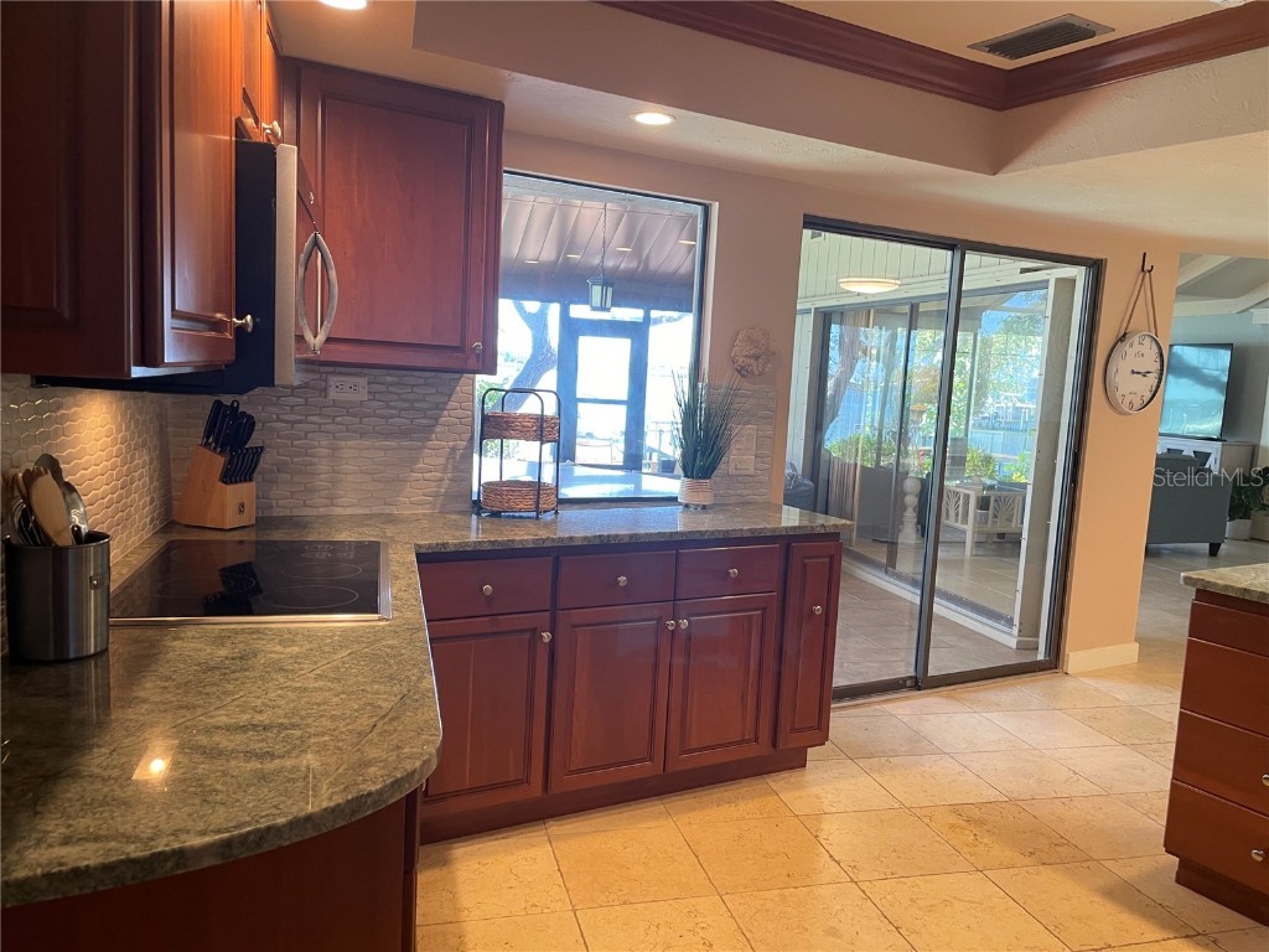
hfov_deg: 67.3
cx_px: 634
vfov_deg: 53.1
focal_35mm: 26
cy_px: 476
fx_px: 953
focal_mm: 4.2
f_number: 1.6
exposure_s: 1/60
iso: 100
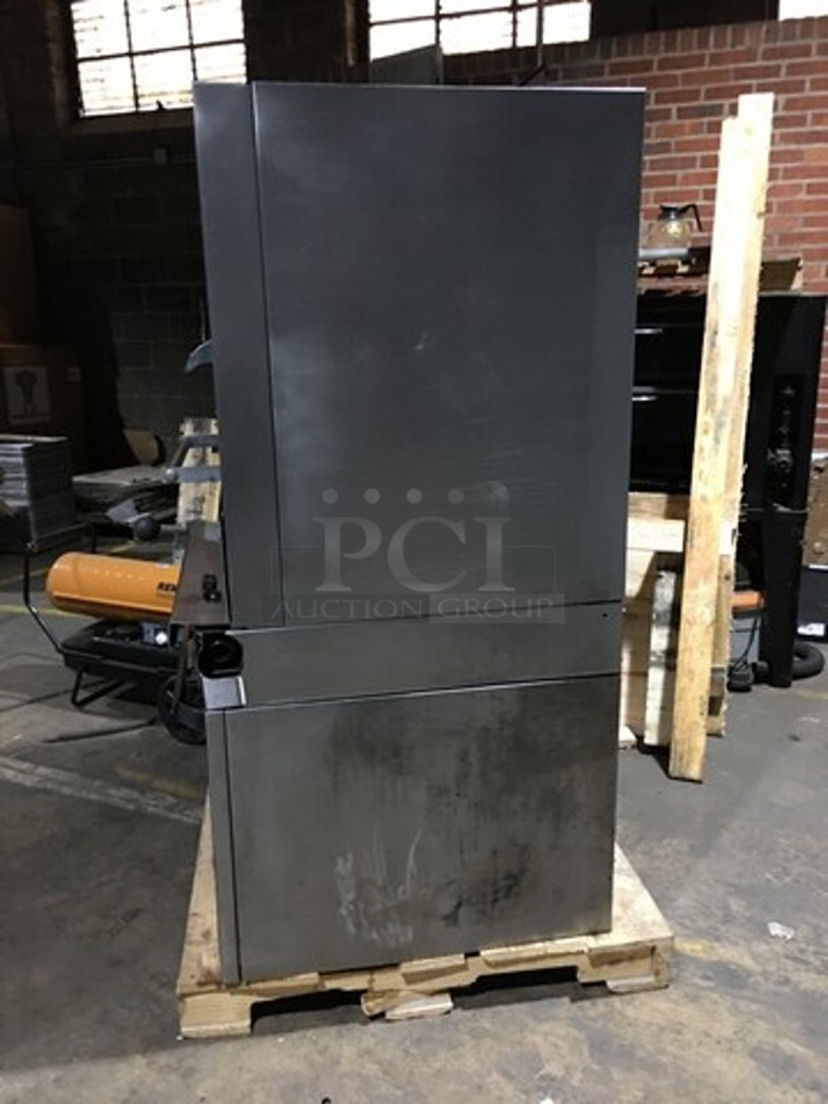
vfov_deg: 61.7
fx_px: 925
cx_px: 414
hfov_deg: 48.2
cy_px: 552
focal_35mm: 29
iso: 80
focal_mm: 4.15
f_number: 2.2
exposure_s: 1/4
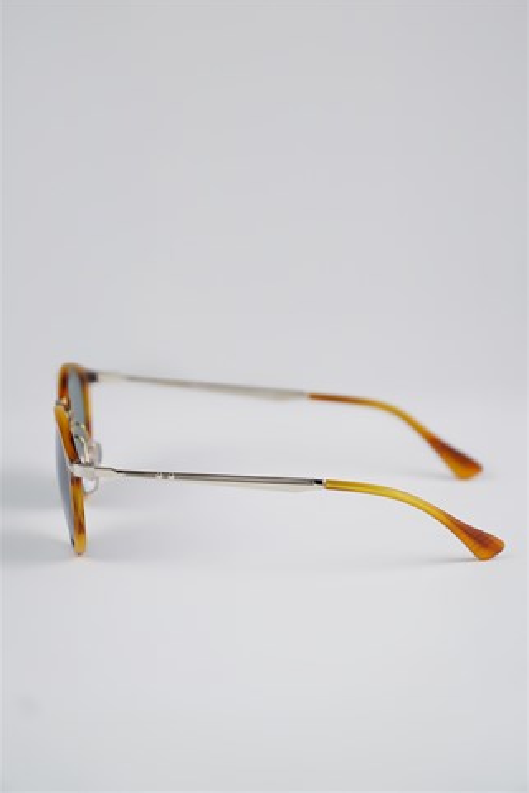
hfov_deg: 9.2
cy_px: 396
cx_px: 264
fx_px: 3295
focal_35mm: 150
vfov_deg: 13.7
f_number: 4.5
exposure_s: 1/125
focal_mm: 99
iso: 100
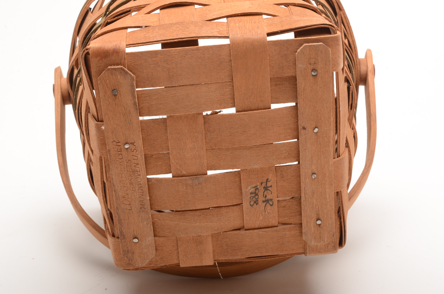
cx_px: 222
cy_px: 147
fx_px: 738
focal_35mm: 60
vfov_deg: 22.5
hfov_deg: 33.5
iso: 100
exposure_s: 1/200
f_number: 20
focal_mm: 40
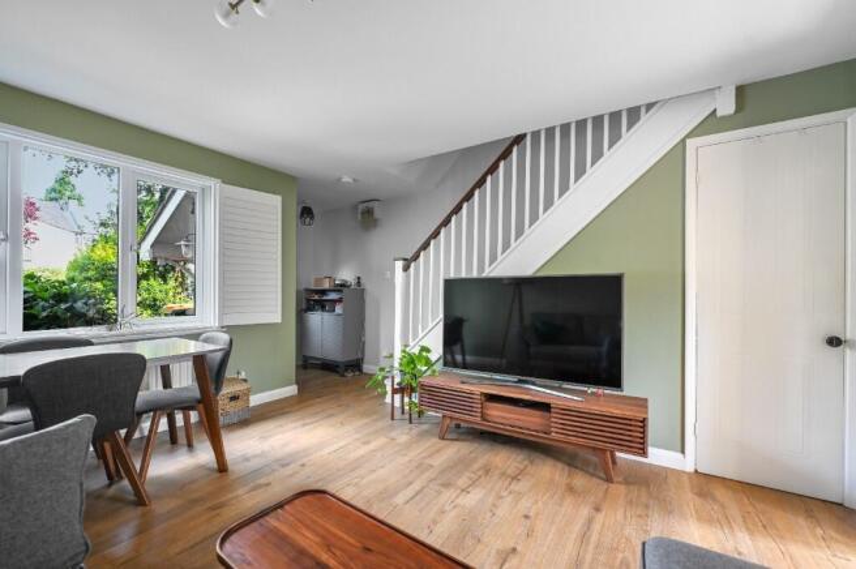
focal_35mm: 14
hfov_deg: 104.3
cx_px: 428
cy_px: 284
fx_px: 333
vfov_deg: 81.1
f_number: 5
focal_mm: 14
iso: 2500
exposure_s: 1/20
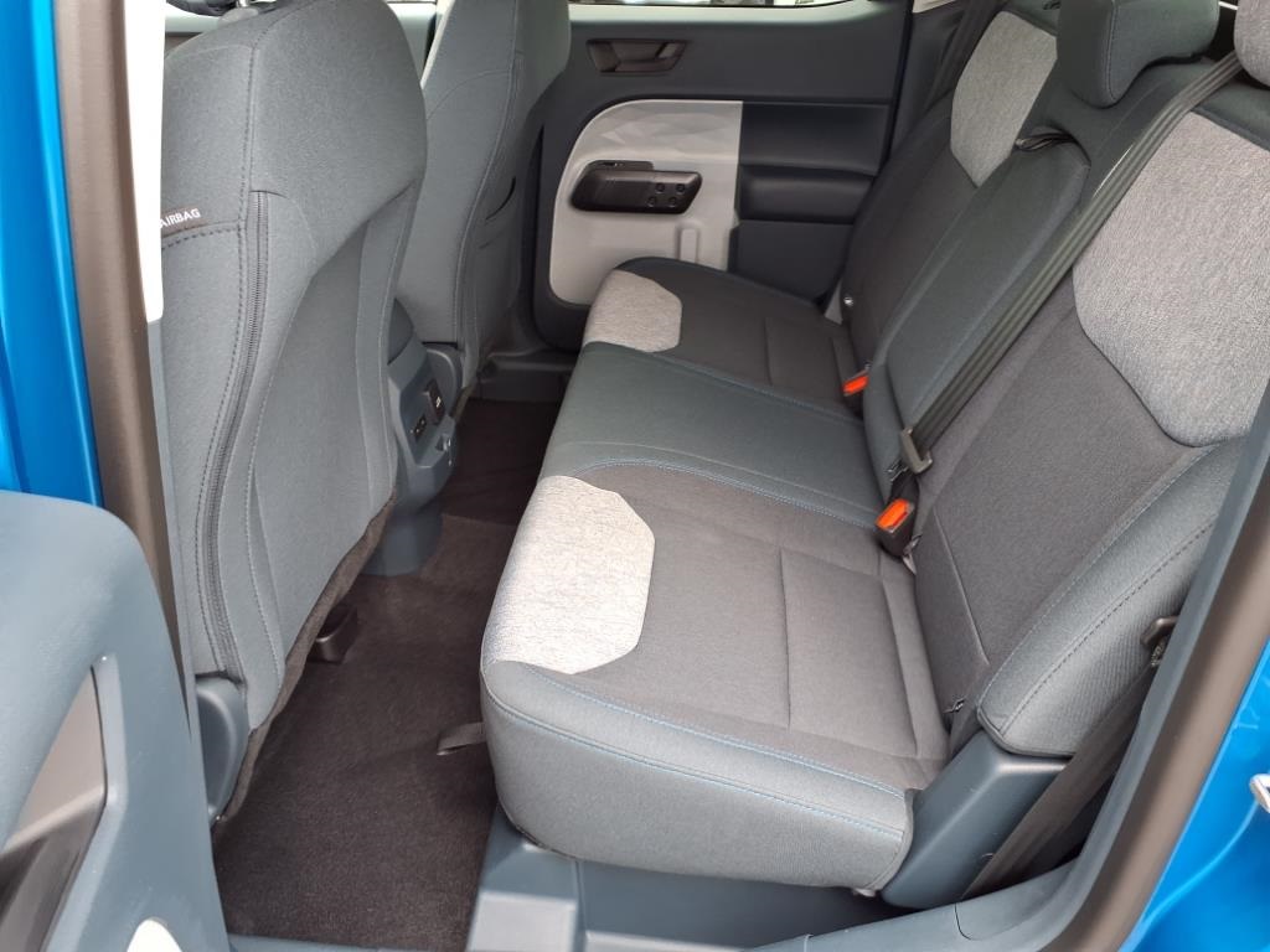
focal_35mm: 27
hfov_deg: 65.3
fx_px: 991
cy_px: 476
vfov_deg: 51.4
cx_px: 635
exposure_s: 1/120
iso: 64
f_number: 1.9
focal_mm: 3.58
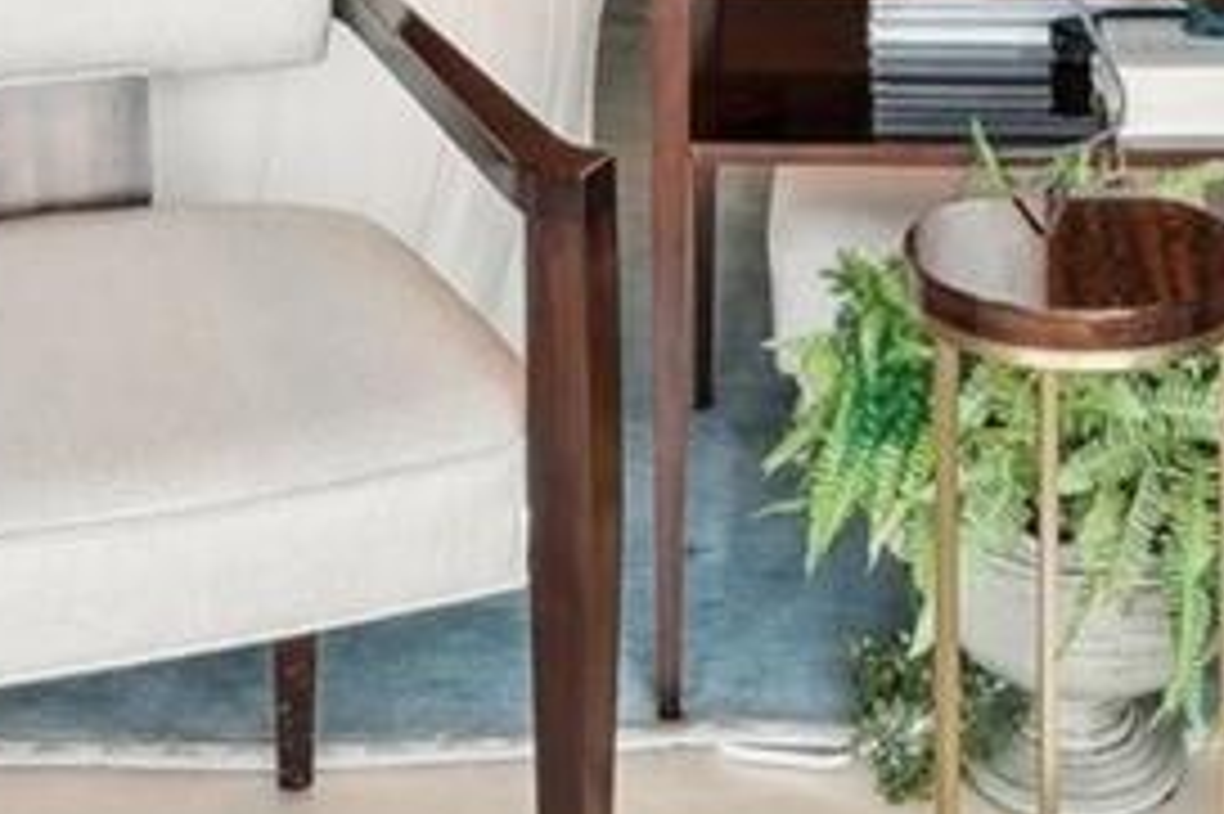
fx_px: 3194
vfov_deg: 12.3
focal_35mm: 94
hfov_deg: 21.6
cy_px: -971
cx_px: 796
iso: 400
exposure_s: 1/40
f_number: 8
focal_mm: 16
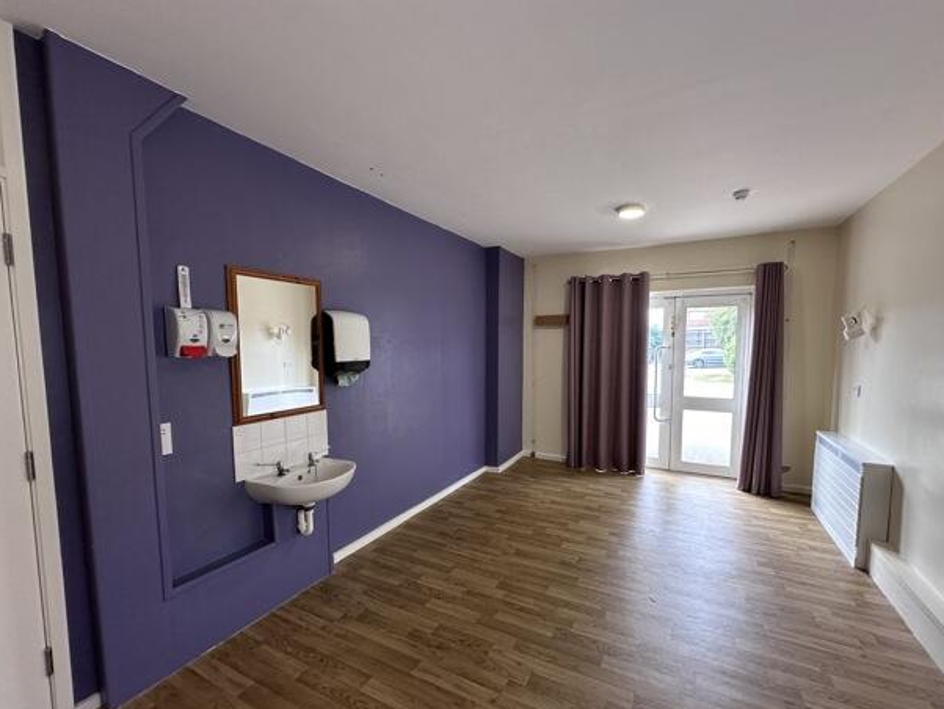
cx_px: 499
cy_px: 378
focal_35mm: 15
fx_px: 409
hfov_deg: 98.0
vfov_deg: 81.7
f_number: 2.2
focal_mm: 2.22
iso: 125
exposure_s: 1/100
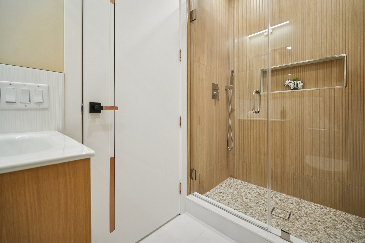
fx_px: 243
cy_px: 122
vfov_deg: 53.1
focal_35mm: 24
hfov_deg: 73.7
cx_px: 182
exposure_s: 1/80
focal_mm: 24
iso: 640
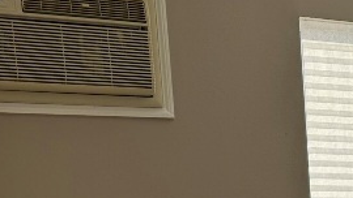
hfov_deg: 17.7
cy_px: 341
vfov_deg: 11.5
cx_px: 621
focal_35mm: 99
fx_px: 927
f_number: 1.78
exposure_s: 1/287
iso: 80
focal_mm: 6.76
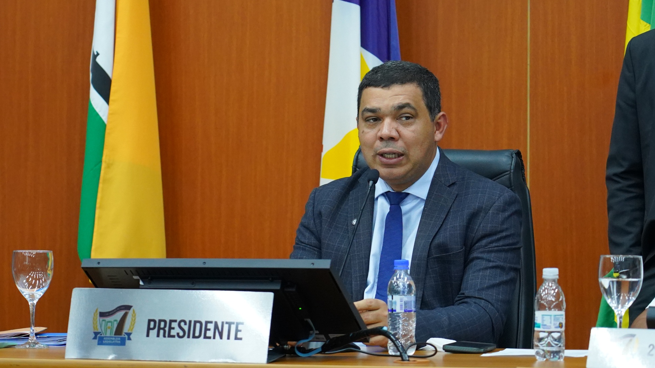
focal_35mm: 165
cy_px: 189
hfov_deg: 13.0
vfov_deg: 7.4
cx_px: 327
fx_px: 2865
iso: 5000
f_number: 4.5
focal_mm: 105
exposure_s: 1/100
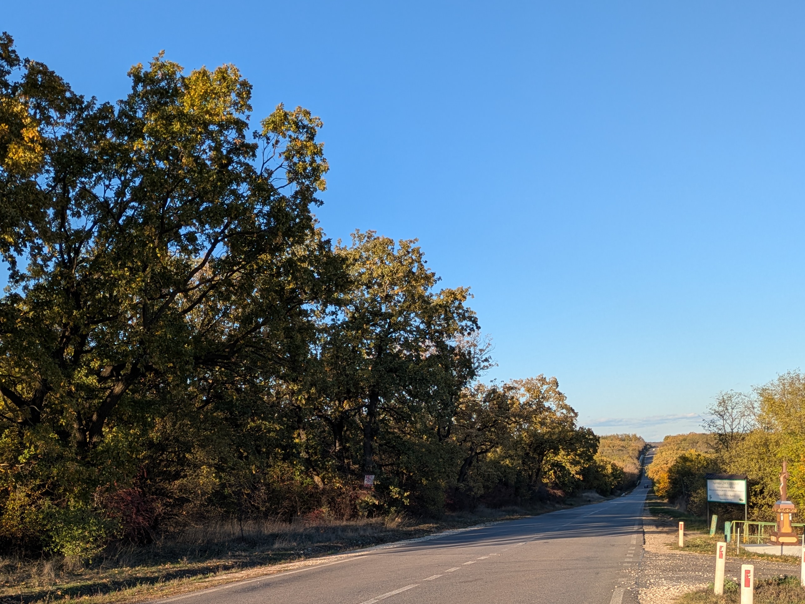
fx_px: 1047
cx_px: 348
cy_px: 448
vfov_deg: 31.7
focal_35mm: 45
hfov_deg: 42.0
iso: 47
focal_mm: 5.43
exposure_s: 1/1110
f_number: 1.89
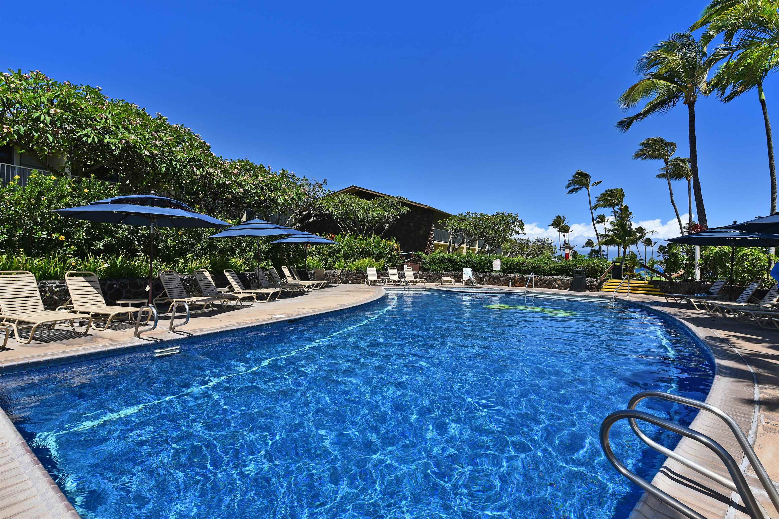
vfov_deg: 73.7
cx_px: 390
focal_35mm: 16
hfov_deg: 96.7
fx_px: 346
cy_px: 260
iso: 100
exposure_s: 1/200
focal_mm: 16
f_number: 13
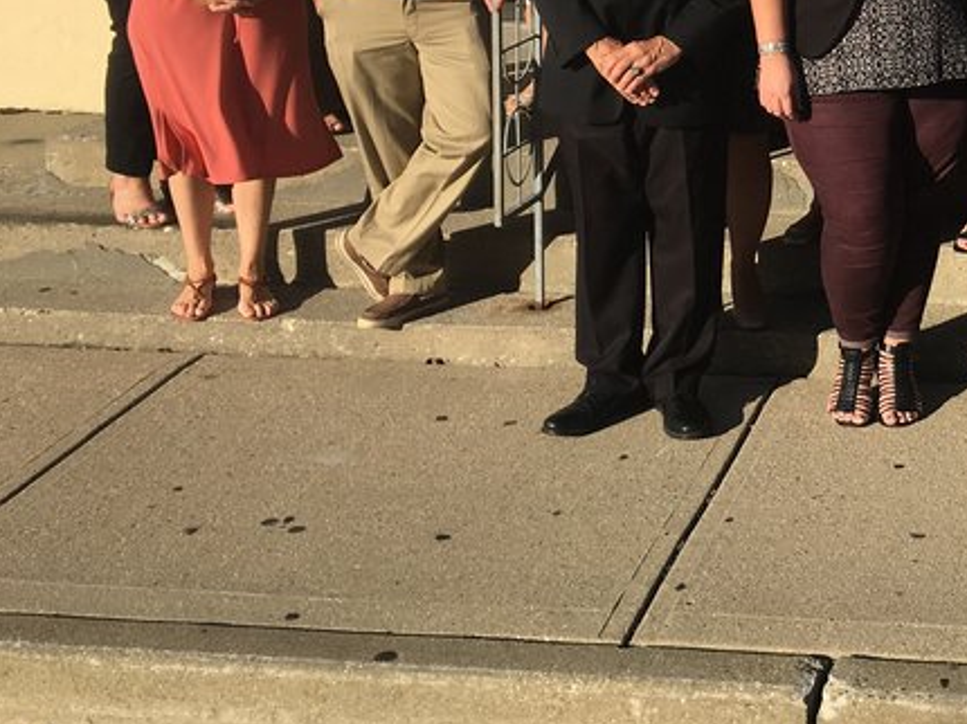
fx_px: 1899
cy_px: -70
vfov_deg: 20.6
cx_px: 1082
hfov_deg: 26.2
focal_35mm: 68
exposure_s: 1/2024
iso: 25
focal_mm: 4.15
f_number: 2.2
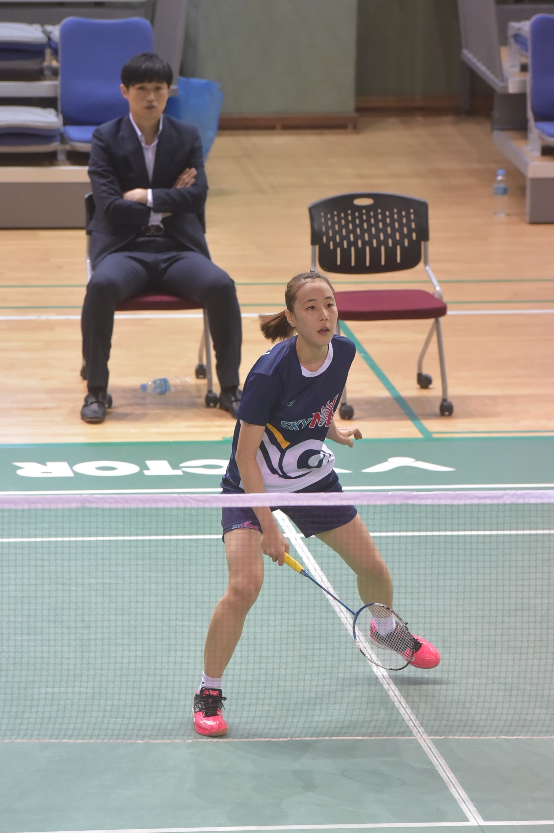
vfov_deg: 6.9
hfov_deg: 4.6
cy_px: 416
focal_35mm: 300
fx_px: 6932
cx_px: 277
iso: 12800
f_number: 8
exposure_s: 1/500
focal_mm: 300
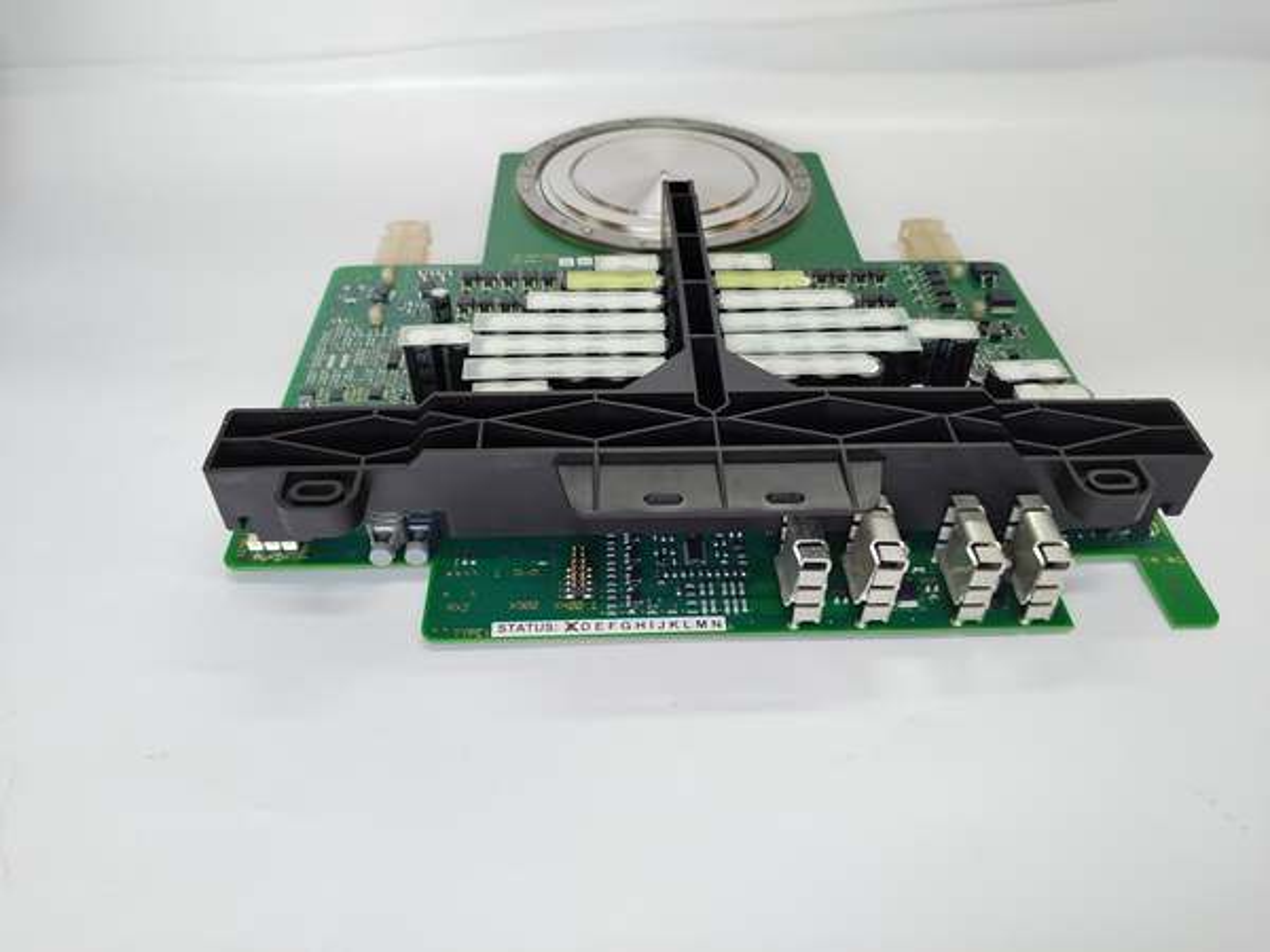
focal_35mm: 26
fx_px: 954
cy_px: 476
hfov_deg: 67.3
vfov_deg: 53.1
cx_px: 635
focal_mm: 4.75
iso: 164
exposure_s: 1/50
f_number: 1.8
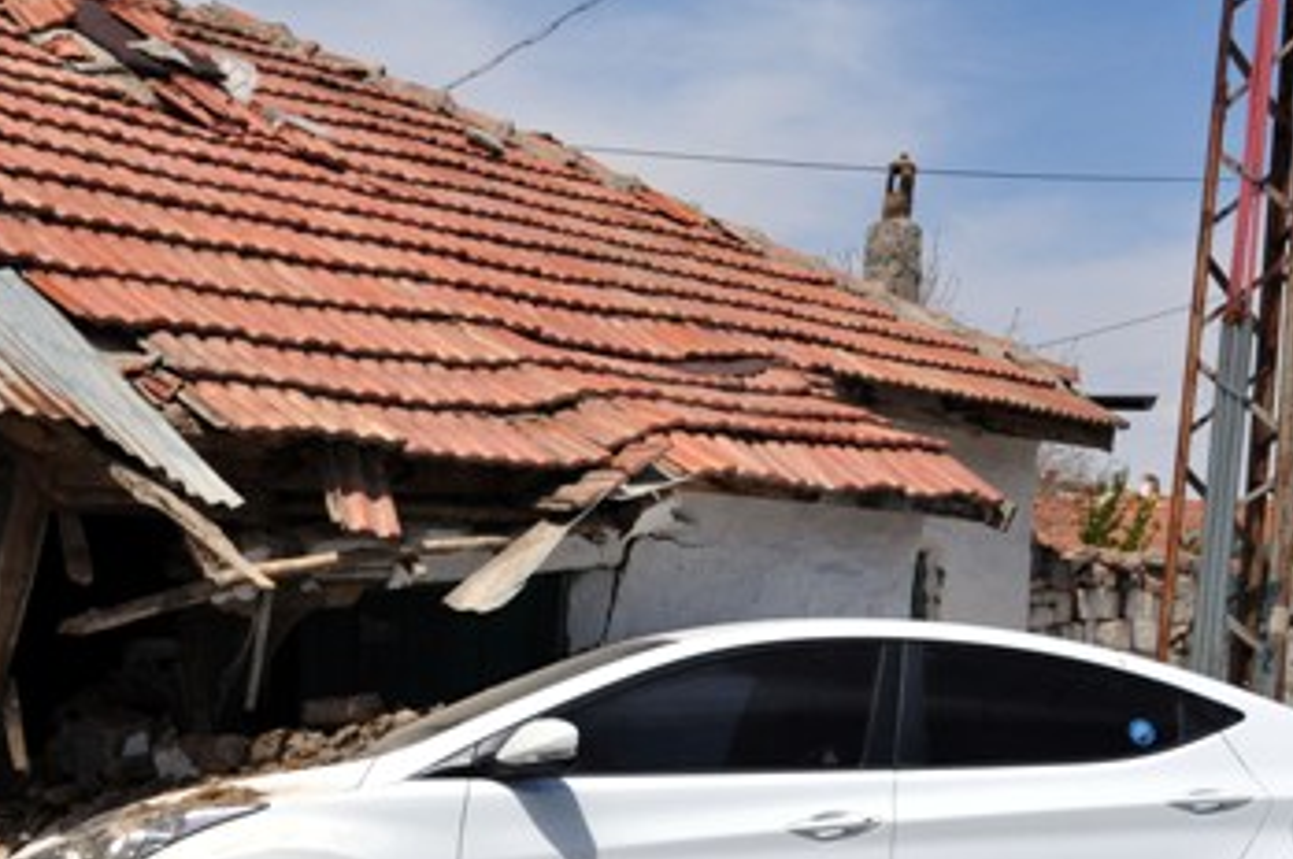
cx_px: 537
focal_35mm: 66
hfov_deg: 30.5
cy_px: 739
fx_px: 2368
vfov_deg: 20.2
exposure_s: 1/400
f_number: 11
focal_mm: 24
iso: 200
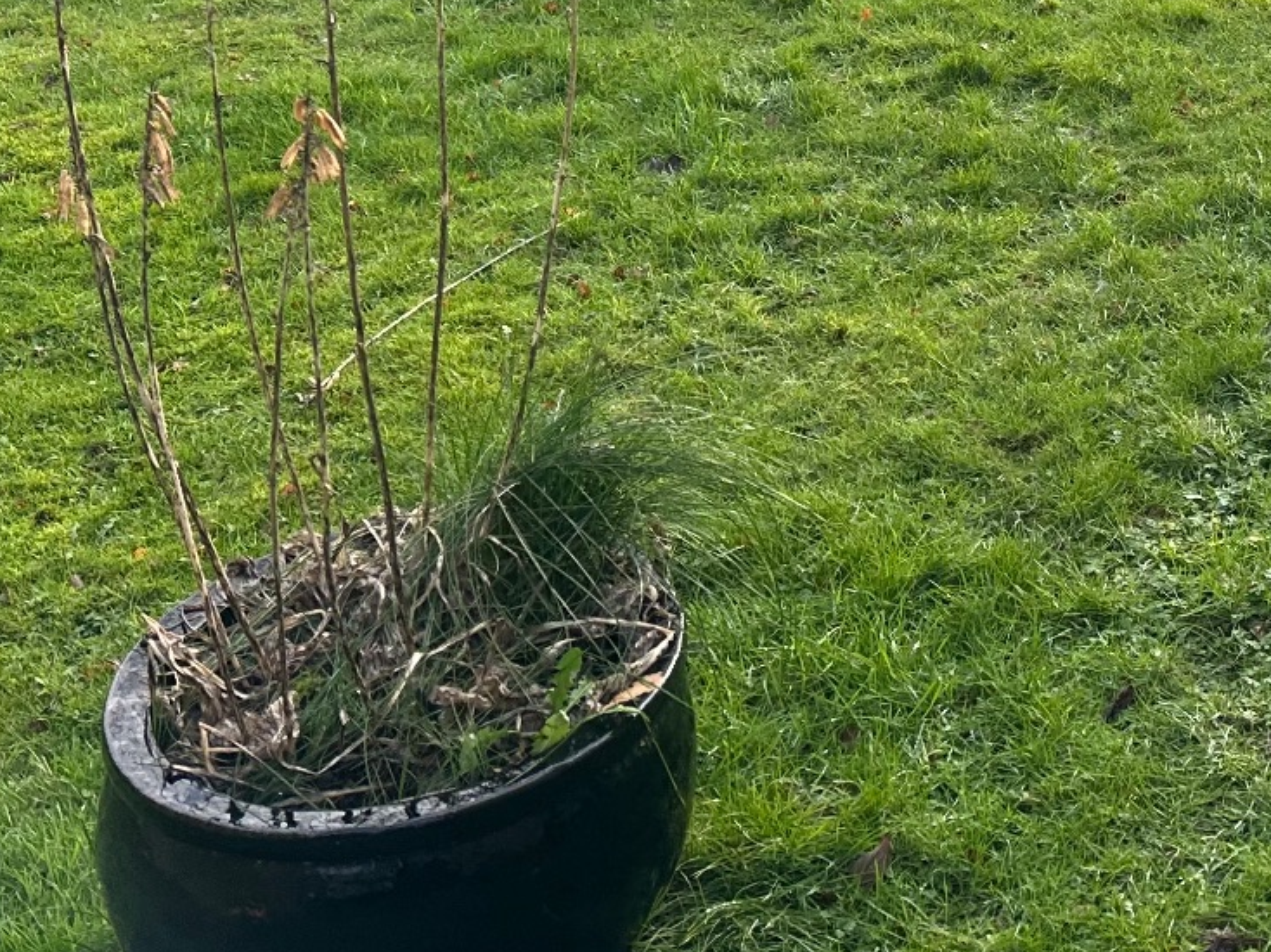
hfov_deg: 26.8
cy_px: -253
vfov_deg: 20.2
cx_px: 1366
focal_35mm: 67
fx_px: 2459
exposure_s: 1/355
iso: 80
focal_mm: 6.86
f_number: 1.78
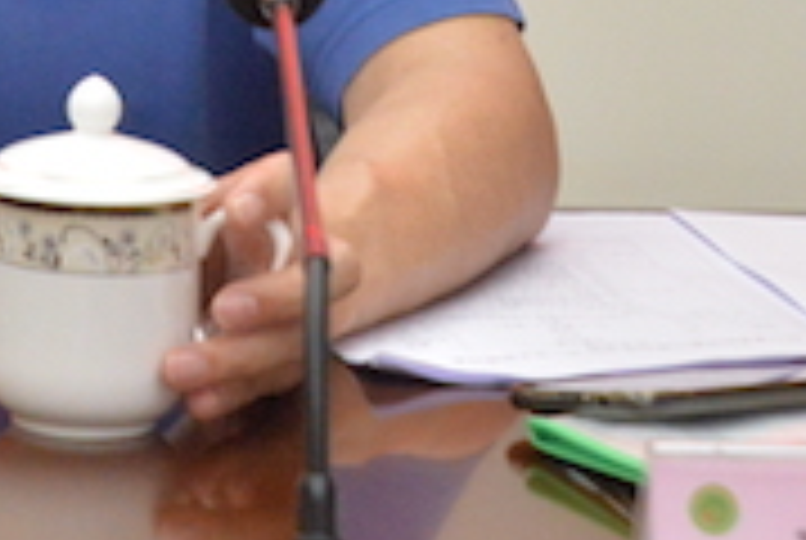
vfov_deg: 3.9
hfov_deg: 5.8
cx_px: -9
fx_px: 7871
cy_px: -254
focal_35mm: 351
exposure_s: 1/125
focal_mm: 90
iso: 6400
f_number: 8
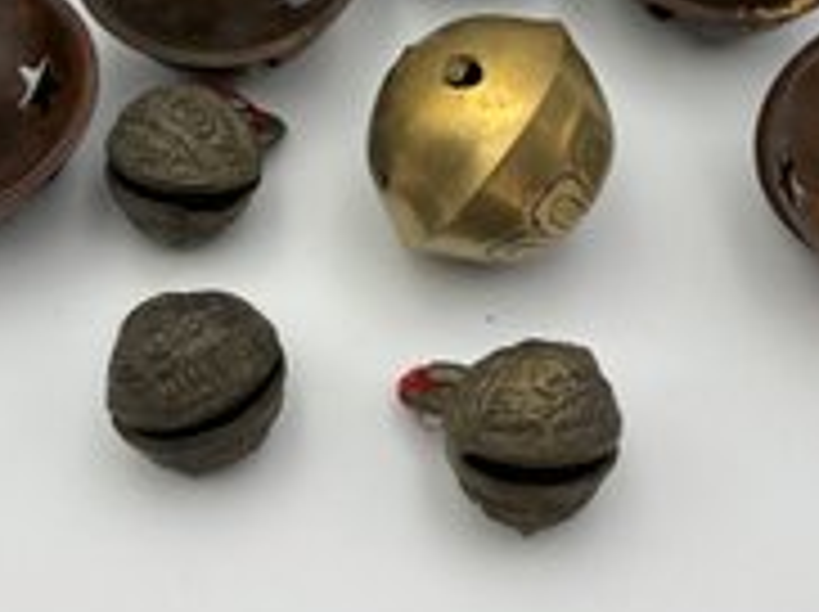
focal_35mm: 49
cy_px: 106
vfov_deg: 28.8
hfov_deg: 38.9
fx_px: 1158
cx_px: 430
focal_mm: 5.7
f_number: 1.5
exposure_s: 1/982
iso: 50
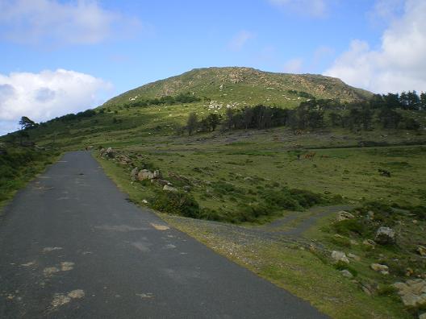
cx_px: 213
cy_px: 160
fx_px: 468
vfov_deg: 37.7
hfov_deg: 49.0
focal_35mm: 38
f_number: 4.6
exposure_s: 1/250
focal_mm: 6.3
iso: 64
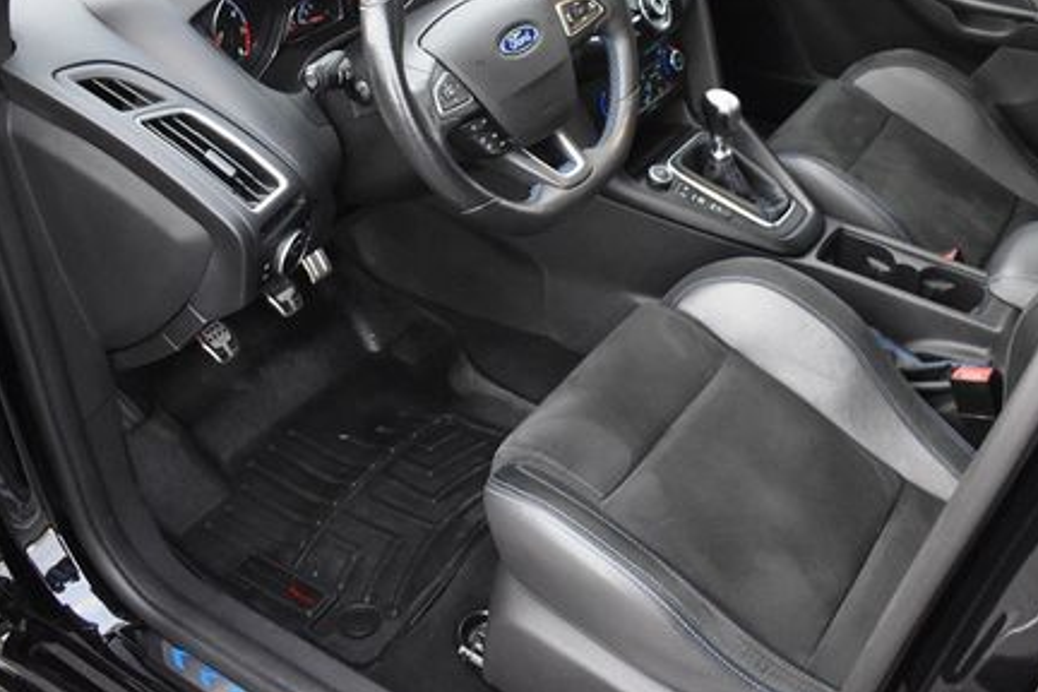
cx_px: 606
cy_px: 227
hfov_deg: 48.3
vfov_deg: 33.1
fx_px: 1153
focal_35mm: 40
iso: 2500
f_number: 3.5
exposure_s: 1/125
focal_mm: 18
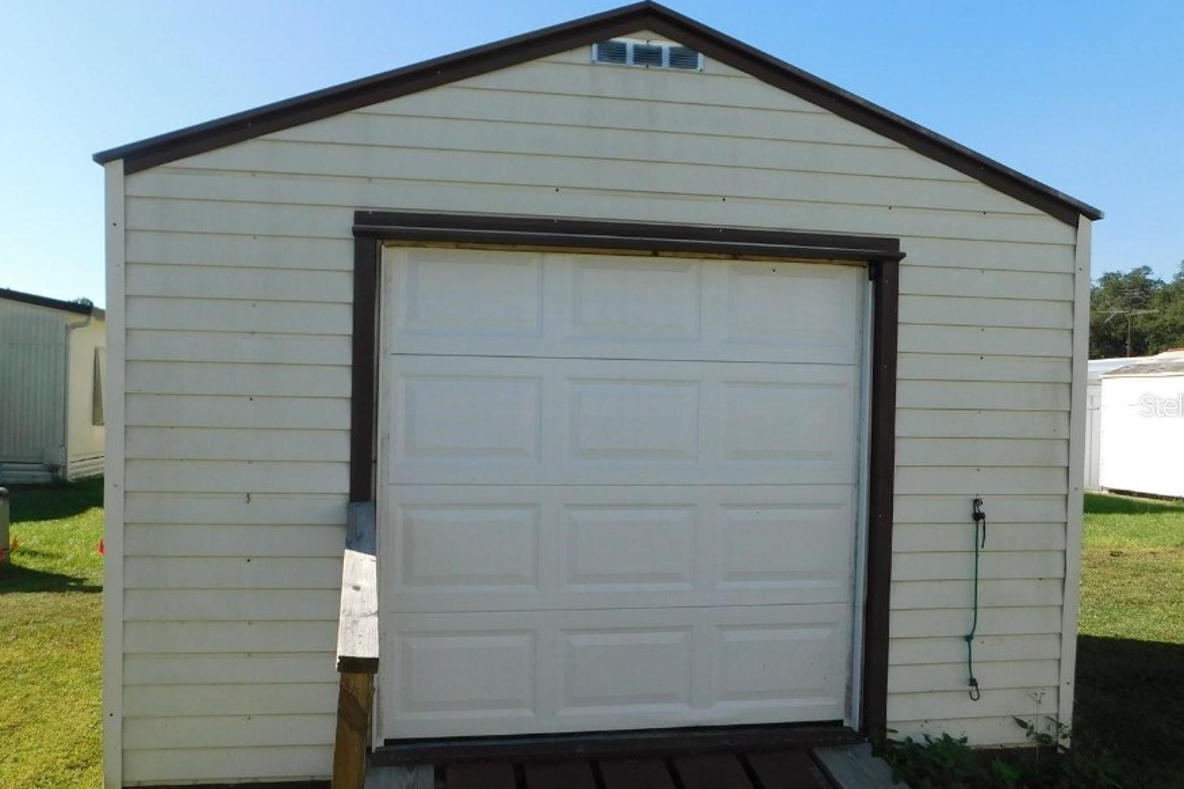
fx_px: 921
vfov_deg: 46.4
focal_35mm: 28
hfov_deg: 65.5
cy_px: 405
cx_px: 575
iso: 125
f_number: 3
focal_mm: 4
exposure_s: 1/1250
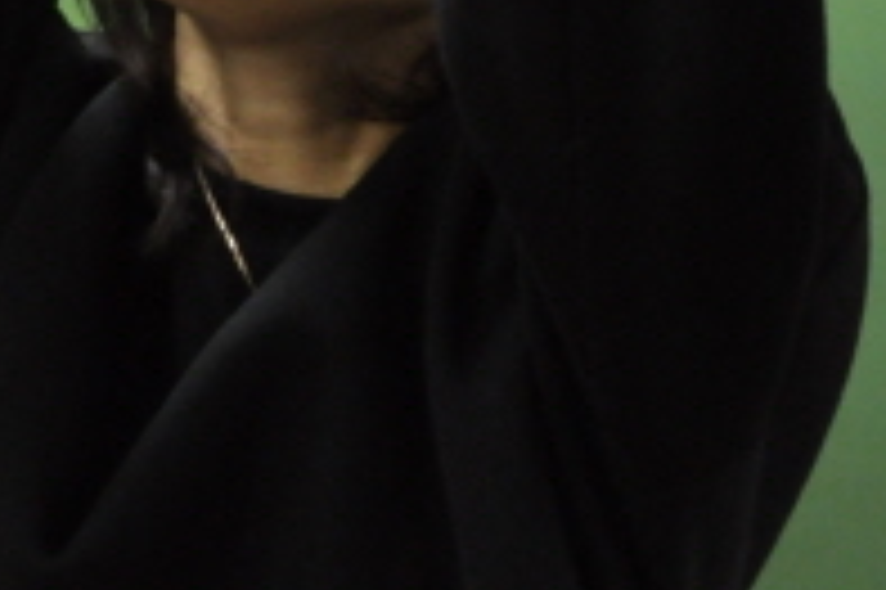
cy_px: 189
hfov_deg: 6.2
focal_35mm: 330
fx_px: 8115
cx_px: 108
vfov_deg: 4.2
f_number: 7.1
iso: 800
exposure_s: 1/60
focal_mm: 62
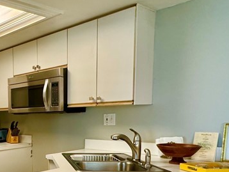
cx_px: -30
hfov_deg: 37.9
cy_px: 141
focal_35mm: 40
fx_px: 265
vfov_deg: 34.7
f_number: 2.2
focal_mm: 2.22
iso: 320
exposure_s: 1/120
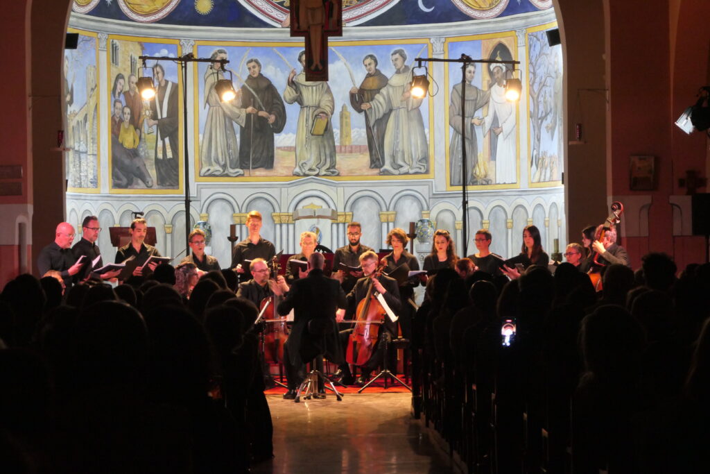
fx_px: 2248
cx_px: 355
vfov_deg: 12.0
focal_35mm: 114
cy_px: 237
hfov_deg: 17.9
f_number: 5.4
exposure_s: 1/20
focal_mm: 41.7
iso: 1600
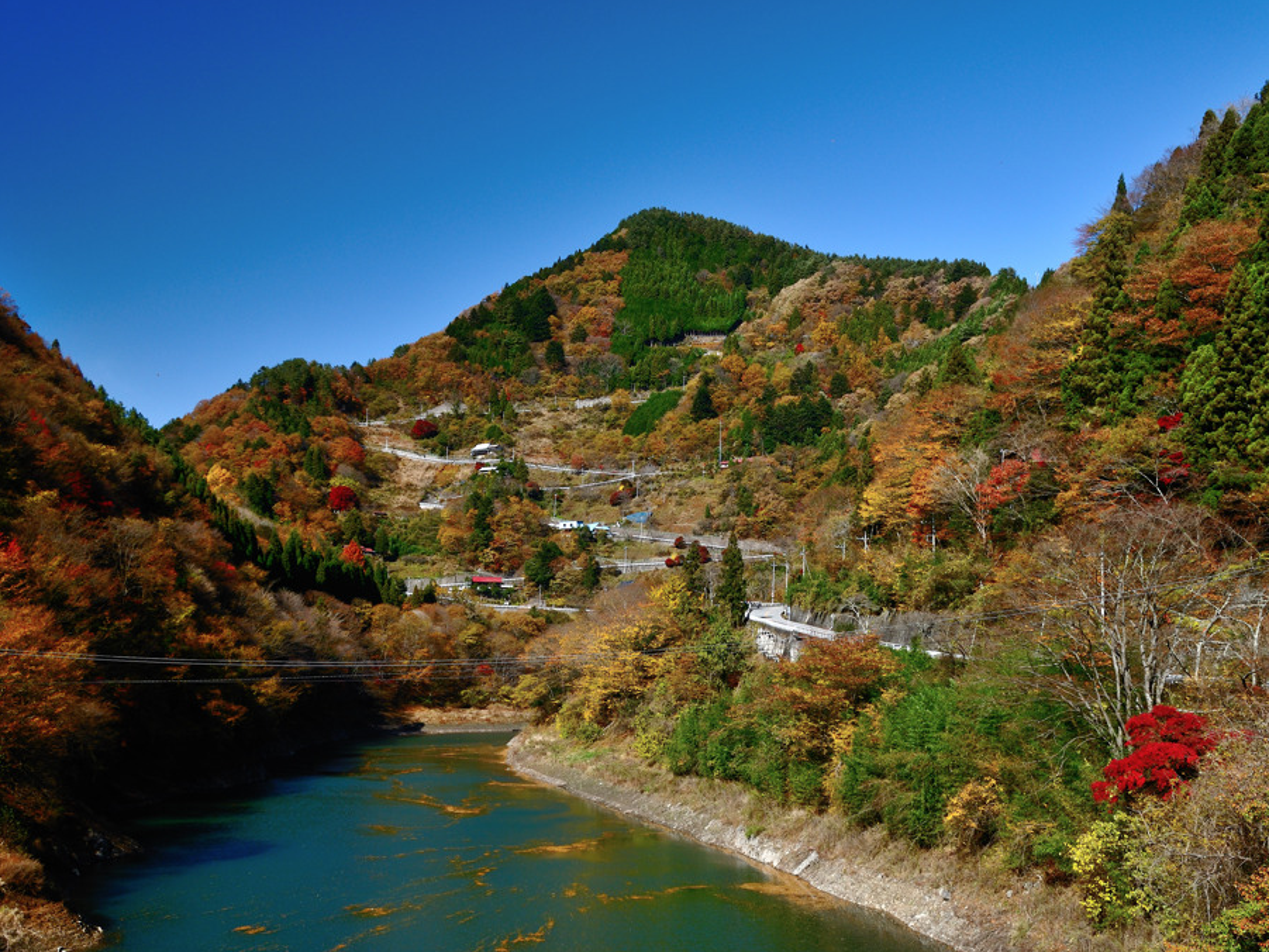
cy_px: 476
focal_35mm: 36
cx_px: 627
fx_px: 1320
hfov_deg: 51.3
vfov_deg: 39.7
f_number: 10
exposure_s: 1/80
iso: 200
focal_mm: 22
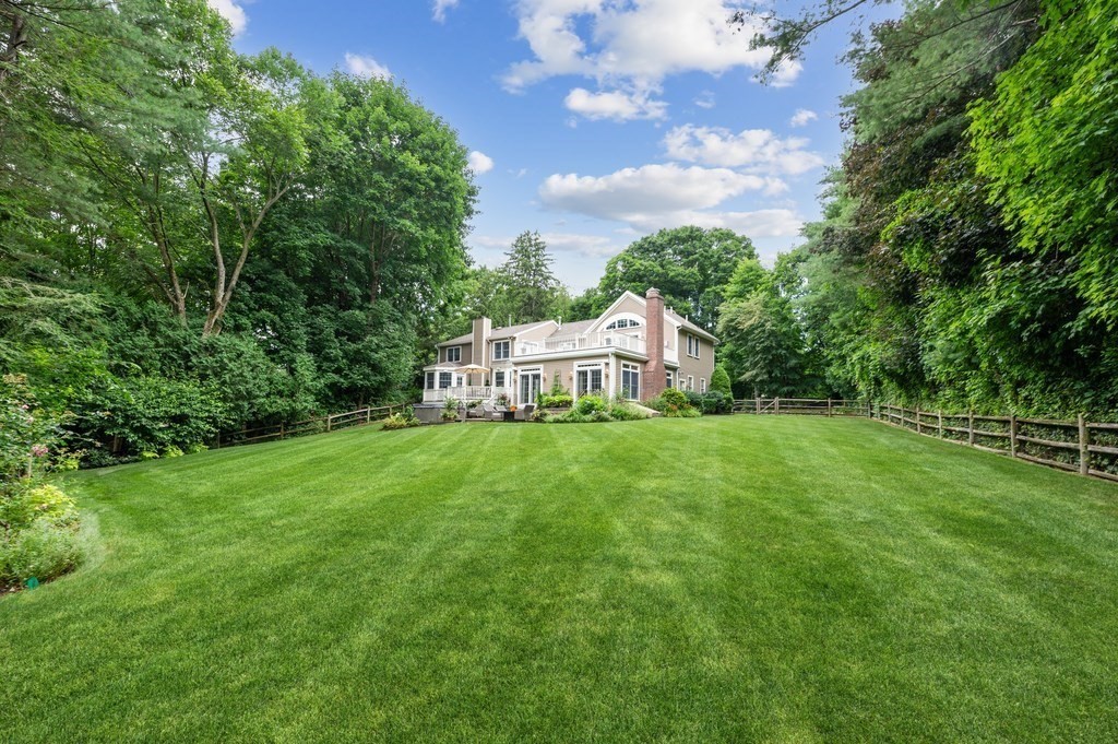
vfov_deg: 81.1
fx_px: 434
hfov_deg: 104.3
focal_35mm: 14
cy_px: 372
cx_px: 559
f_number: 8
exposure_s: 1/50
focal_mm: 14
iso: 200
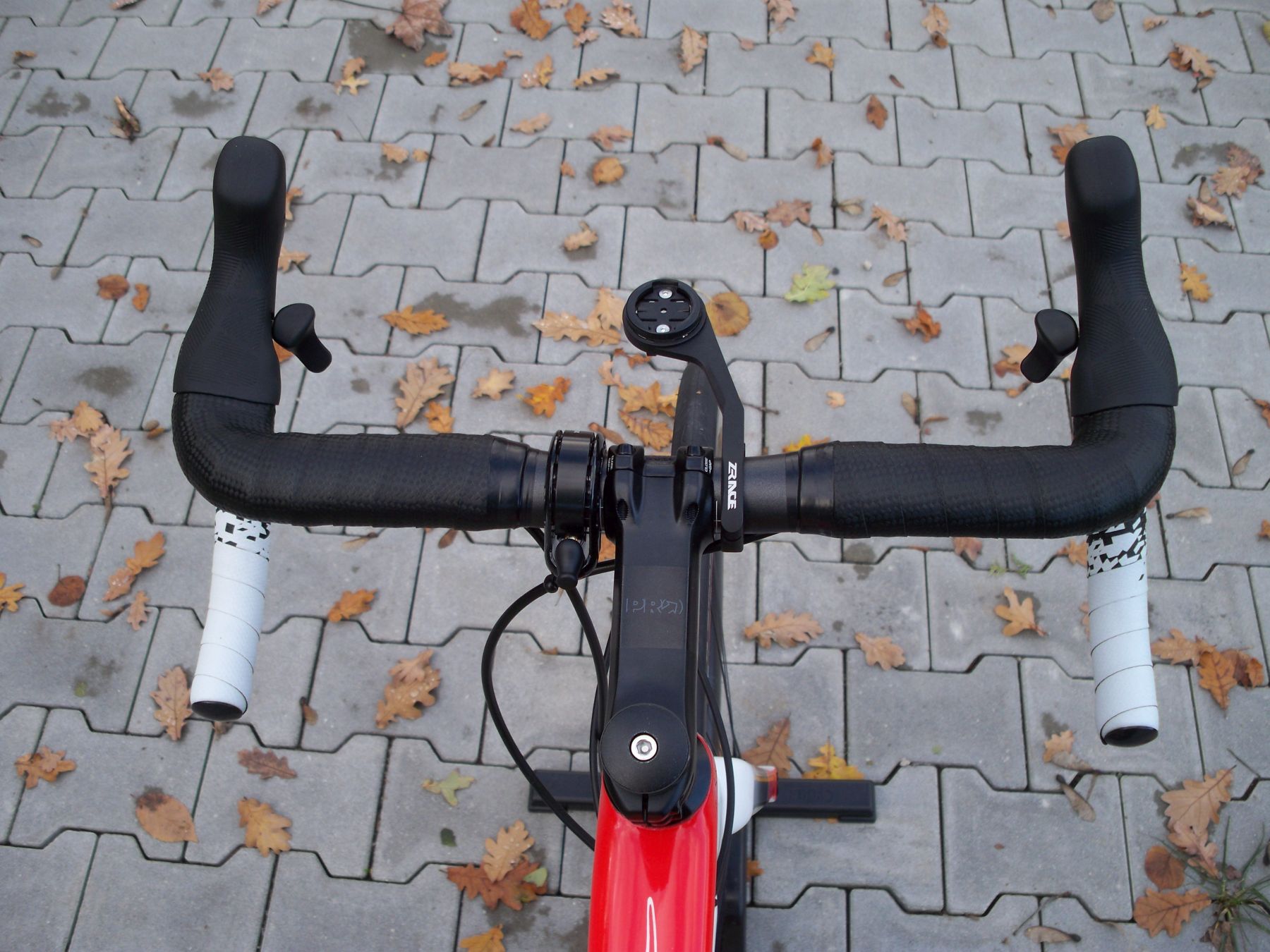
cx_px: 635
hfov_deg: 50.1
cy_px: 476
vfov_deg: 38.7
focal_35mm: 37
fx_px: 1357
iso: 64
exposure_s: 1/100
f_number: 3.4
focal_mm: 7.9
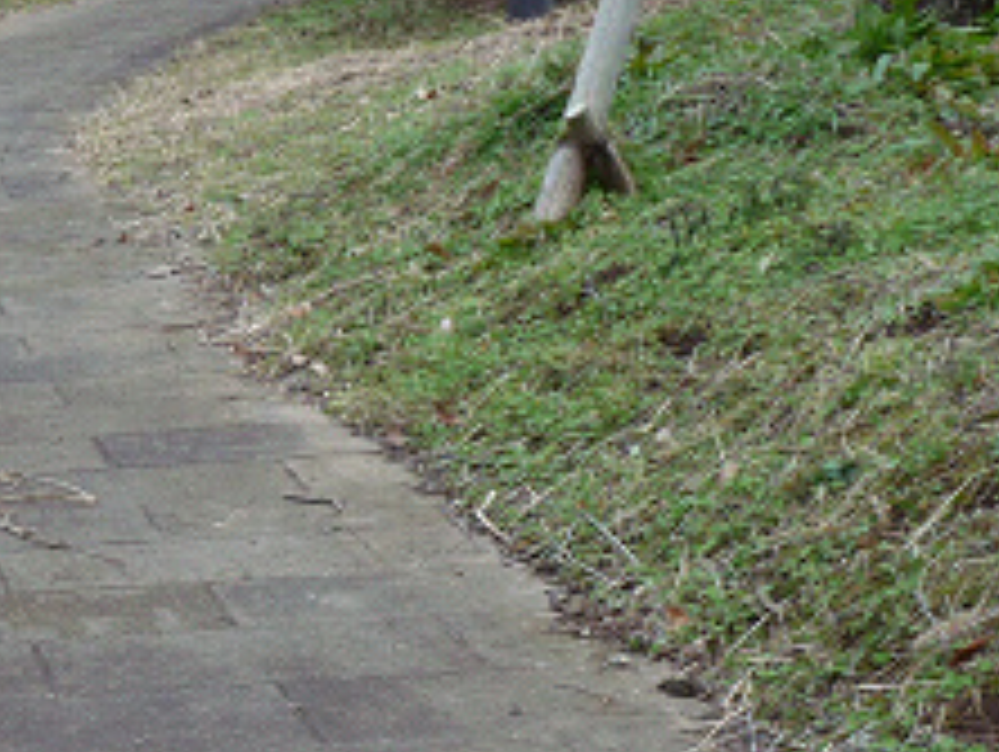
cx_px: -200
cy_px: 786
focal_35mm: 118
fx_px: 3409
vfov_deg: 12.4
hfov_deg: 16.0
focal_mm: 8
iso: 100
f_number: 3
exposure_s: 1/320
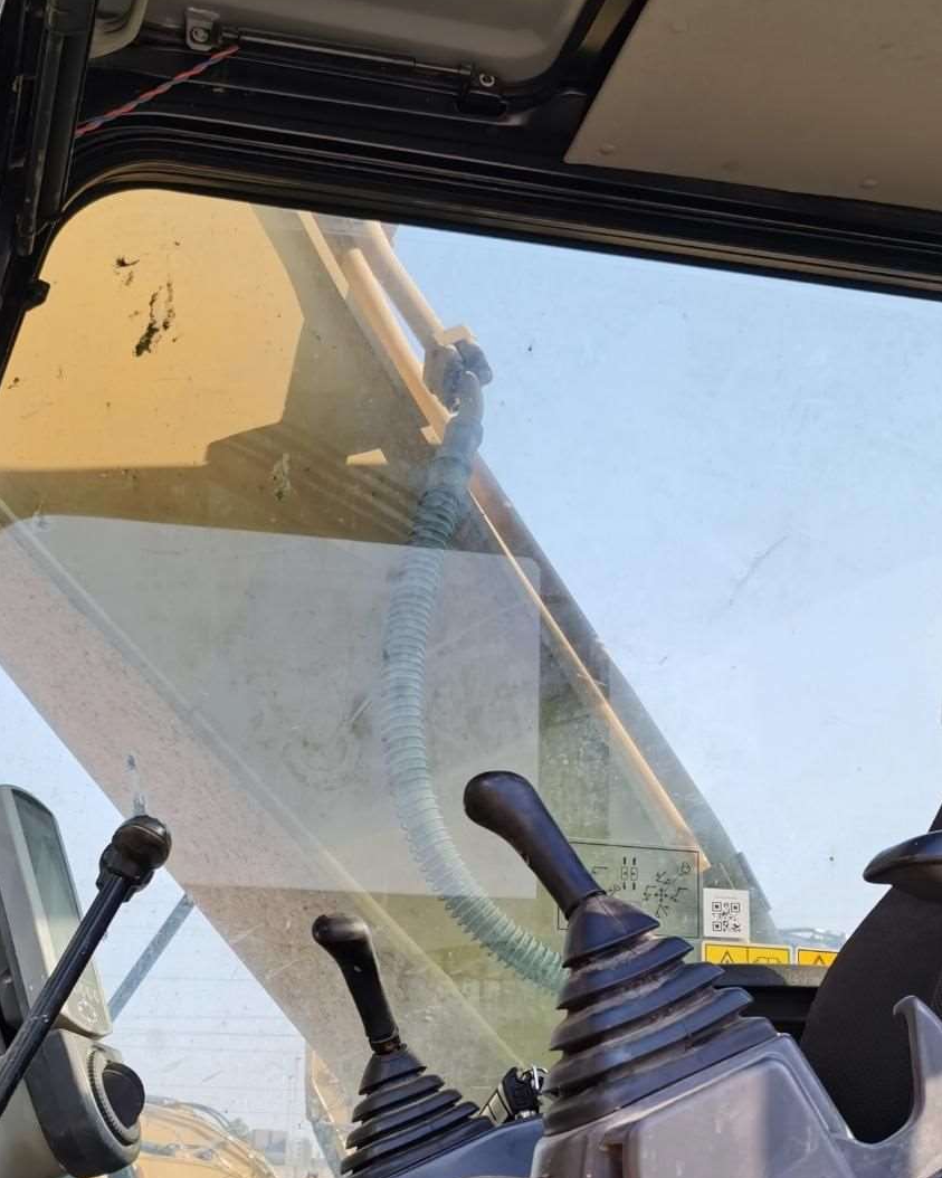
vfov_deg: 29.1
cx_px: 587
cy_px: 881
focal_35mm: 64
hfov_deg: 23.8
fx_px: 2231
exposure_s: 1/2000
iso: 50
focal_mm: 5.56
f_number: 1.6
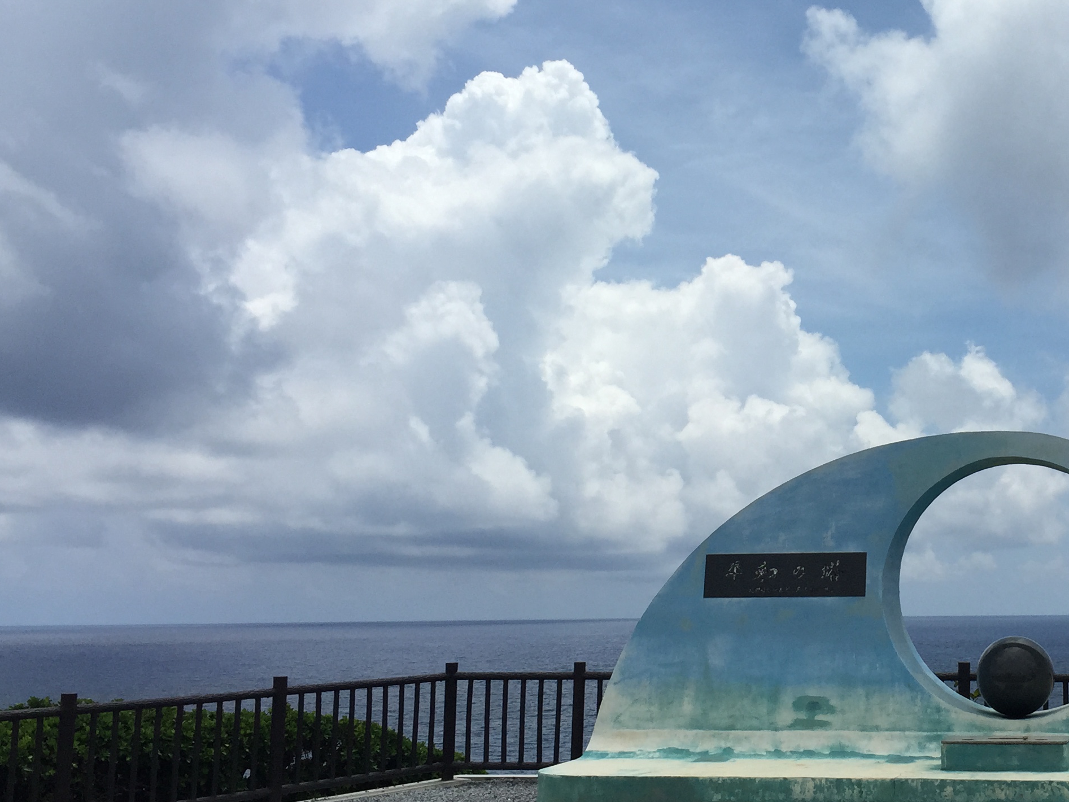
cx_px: 874
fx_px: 1544
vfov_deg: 29.1
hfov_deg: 36.7
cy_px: 363
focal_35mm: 50
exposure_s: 1/4950
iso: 32
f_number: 2.2
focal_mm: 4.15
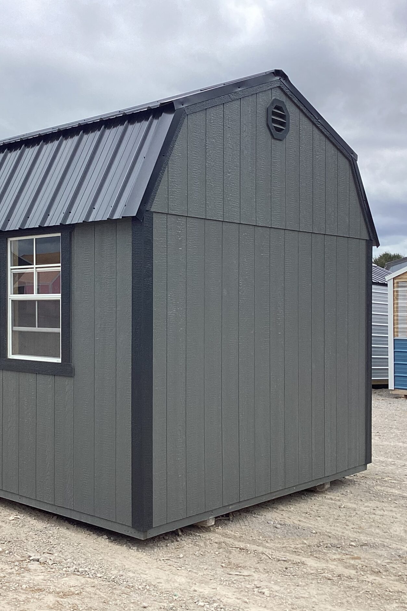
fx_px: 746
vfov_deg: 44.5
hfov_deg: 29.9
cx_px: 88
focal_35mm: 44
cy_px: 307
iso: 25
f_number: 2.4
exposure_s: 1/1181
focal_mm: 3.3
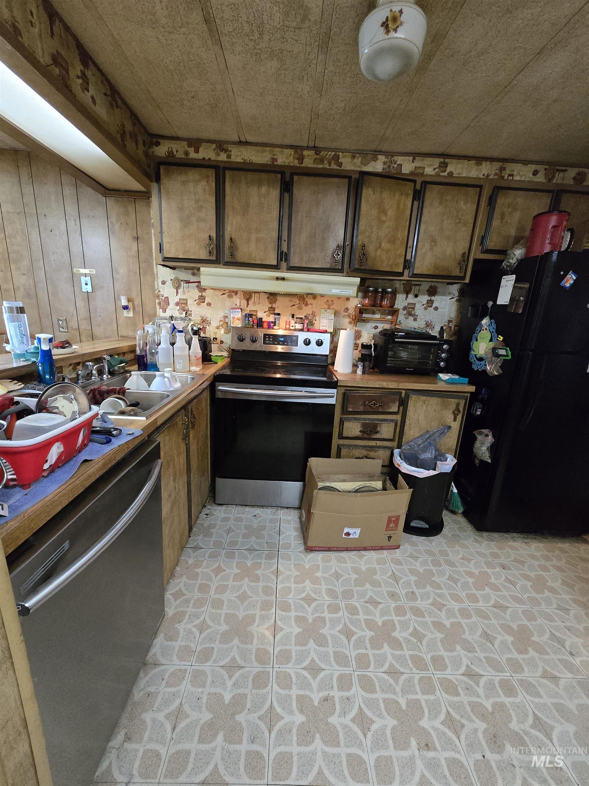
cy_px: 393
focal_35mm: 13
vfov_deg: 106.2
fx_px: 295
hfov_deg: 89.9
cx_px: 294
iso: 1250
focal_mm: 2.2
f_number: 2.2
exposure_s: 1/60
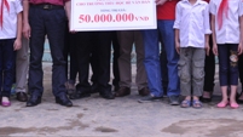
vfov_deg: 10.1
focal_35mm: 117
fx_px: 754
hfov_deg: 18.3
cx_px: 109
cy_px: -56
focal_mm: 30
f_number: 9
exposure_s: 1/320
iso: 500
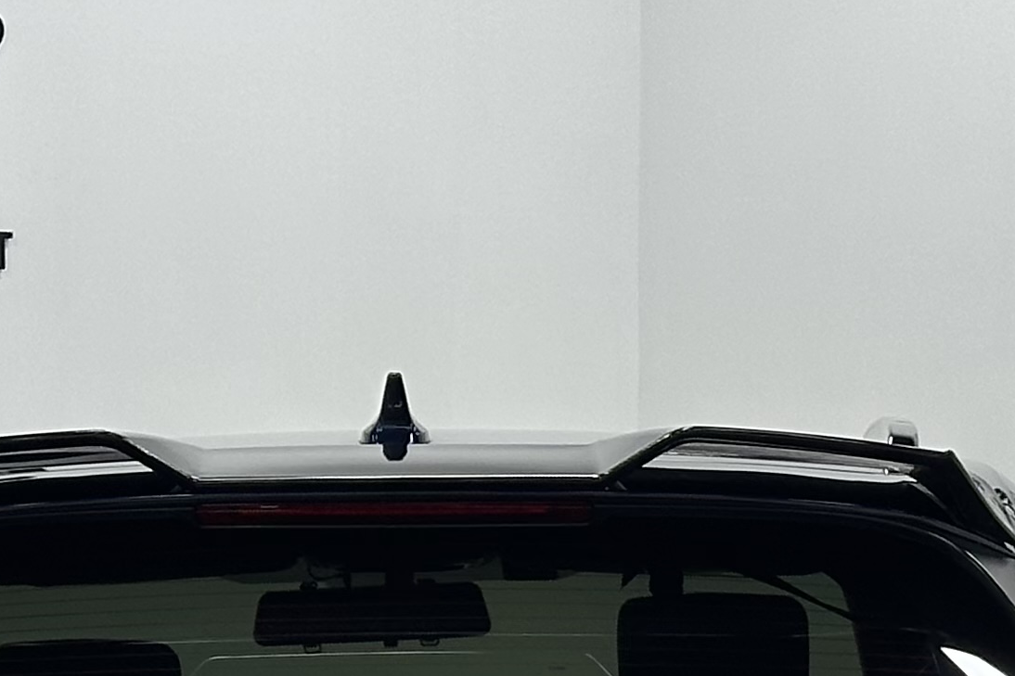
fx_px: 5187
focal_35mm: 184
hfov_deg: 11.2
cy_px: 1116
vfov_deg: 7.3
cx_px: 350
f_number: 1.78
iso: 64
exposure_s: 1/100
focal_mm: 6.86
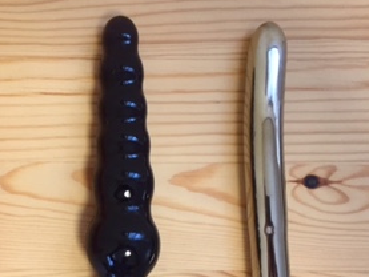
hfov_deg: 26.9
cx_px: -21
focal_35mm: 67
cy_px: 193
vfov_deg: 21.8
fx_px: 715
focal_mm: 4.15
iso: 100
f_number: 2.2
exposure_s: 1/30
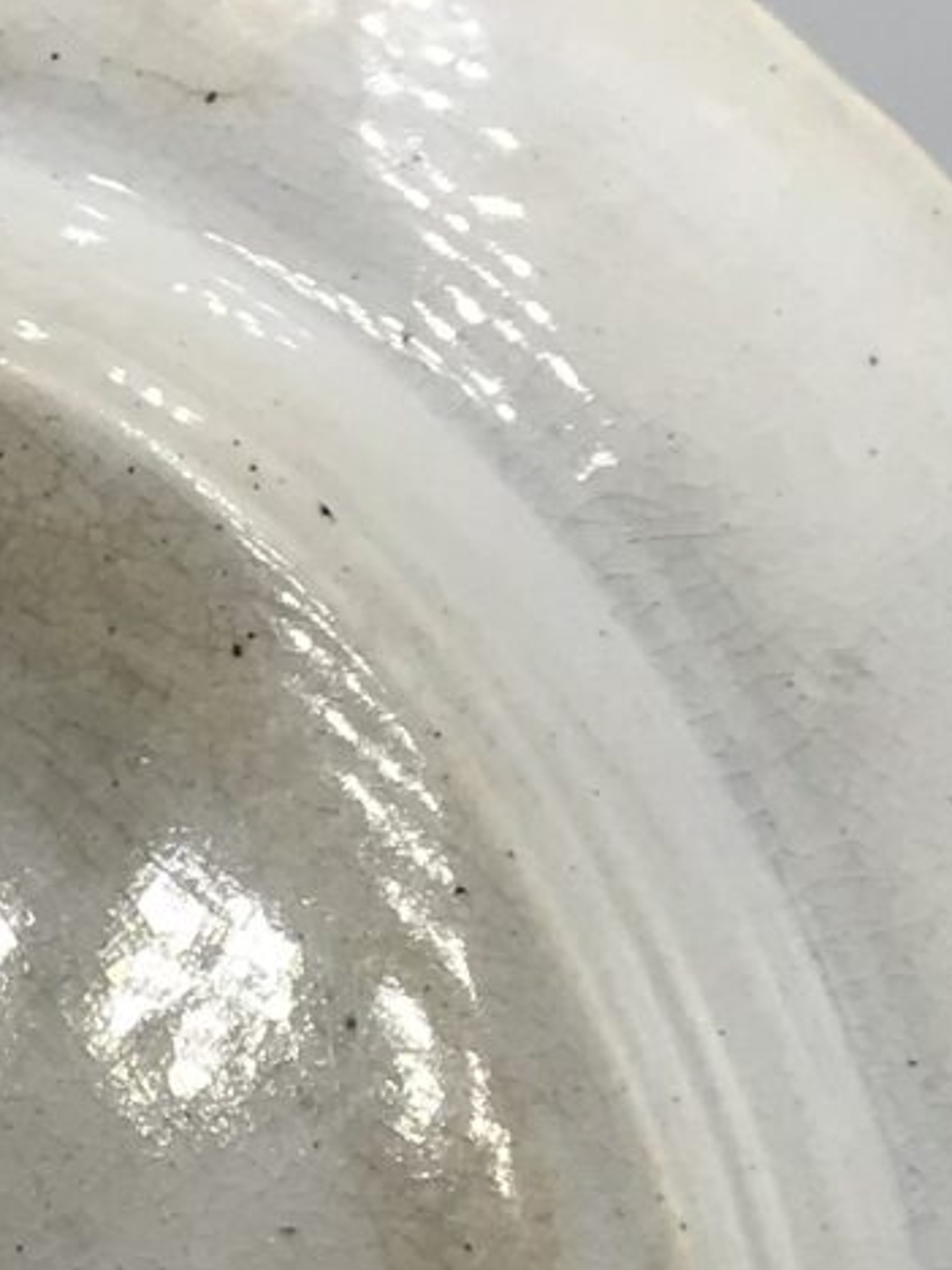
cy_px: 1886
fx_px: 5610
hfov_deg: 9.2
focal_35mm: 153
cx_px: -811
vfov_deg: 12.3
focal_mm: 3.99
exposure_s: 1/1429
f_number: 1.8
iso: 20
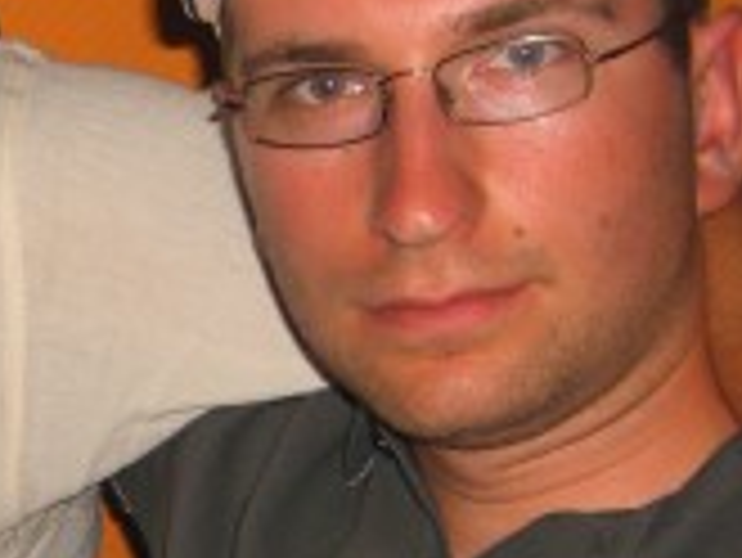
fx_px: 2960
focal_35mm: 138
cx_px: 22
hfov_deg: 14.1
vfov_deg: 10.7
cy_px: 428
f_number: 2.8
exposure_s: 1/60
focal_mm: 7.9
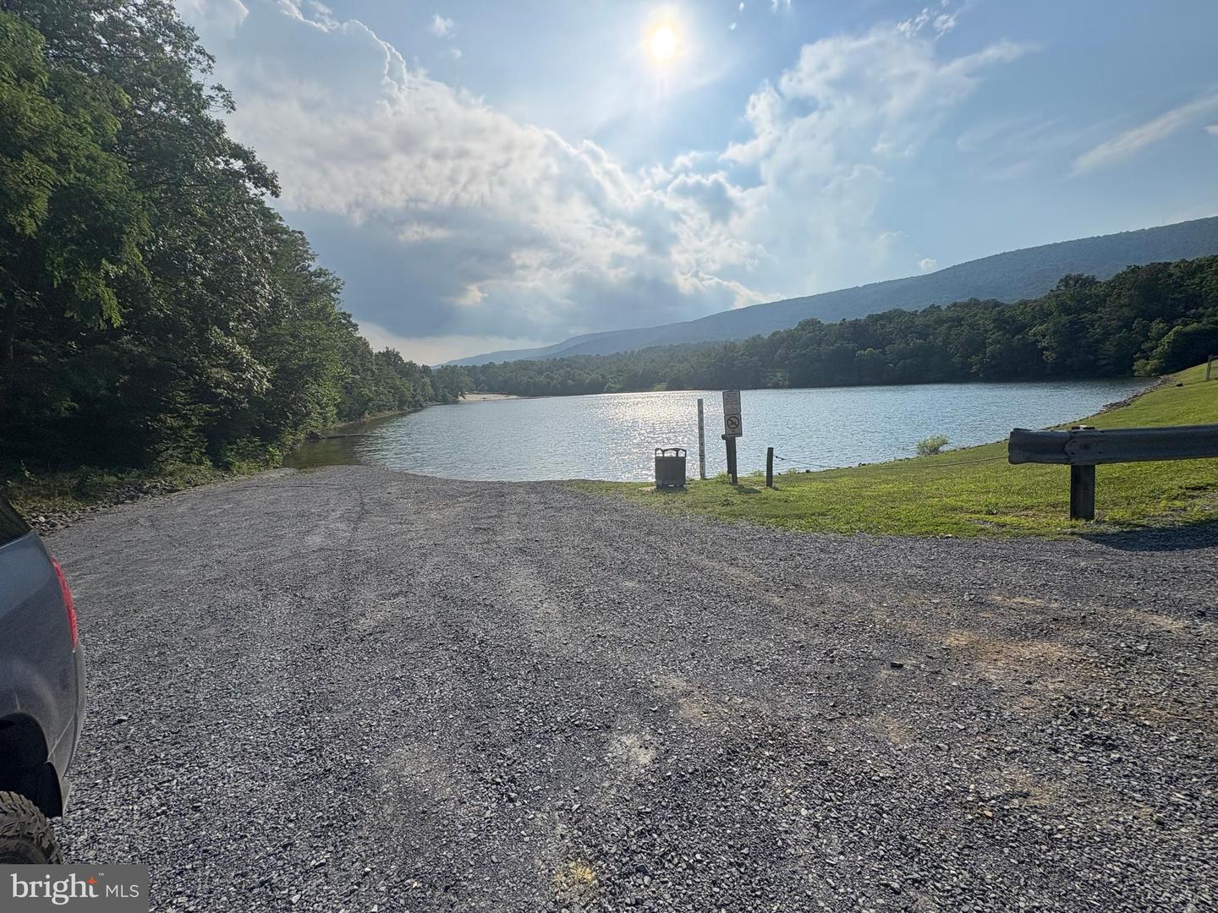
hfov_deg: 102.1
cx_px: 609
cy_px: 456
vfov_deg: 85.7
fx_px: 493
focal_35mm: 14
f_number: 2.2
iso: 50
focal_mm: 2.22
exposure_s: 1/4367
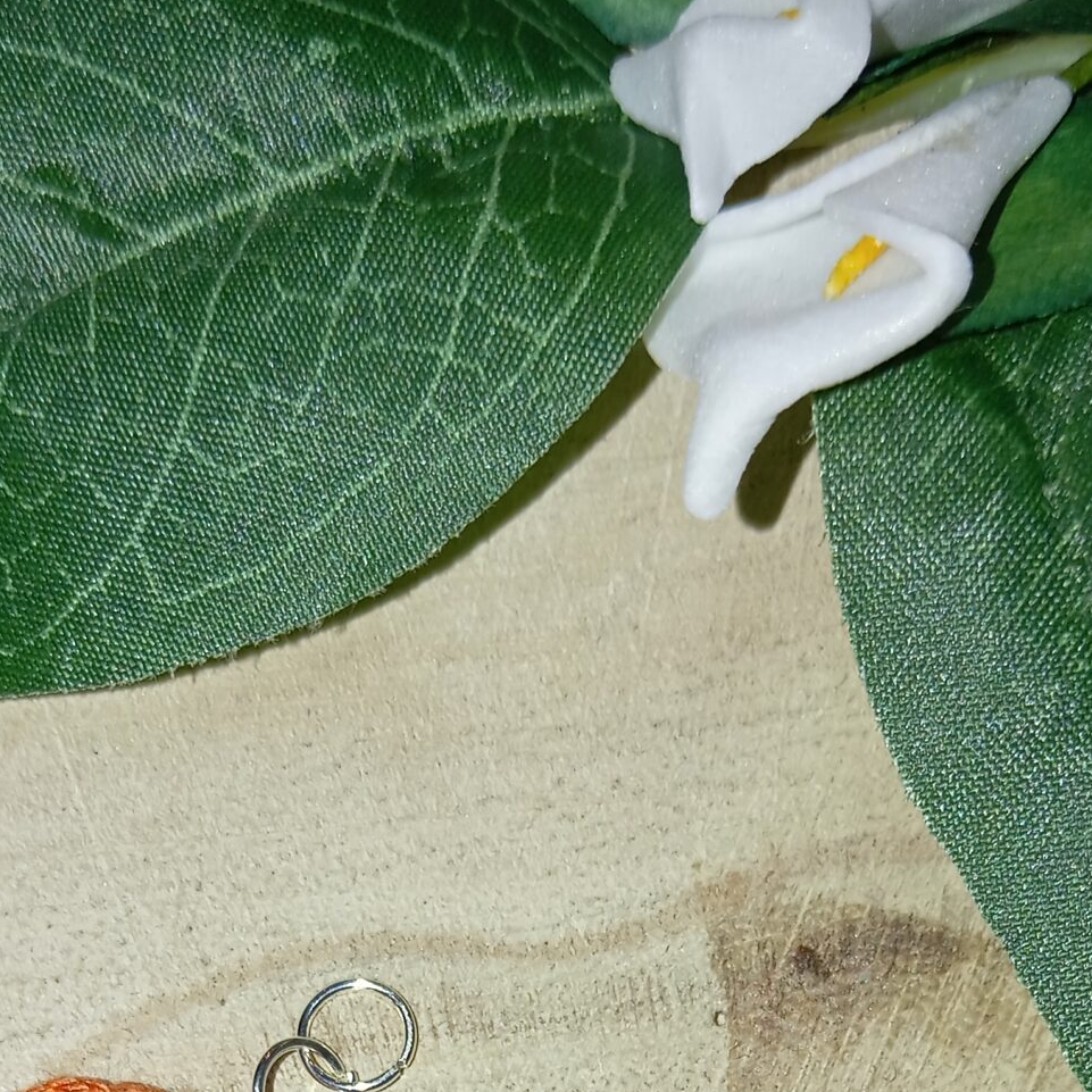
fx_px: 2356
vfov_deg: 23.1
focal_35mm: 66
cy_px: 1432
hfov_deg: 26.0
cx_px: 384
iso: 111
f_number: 1.8
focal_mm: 4.22
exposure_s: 1/50
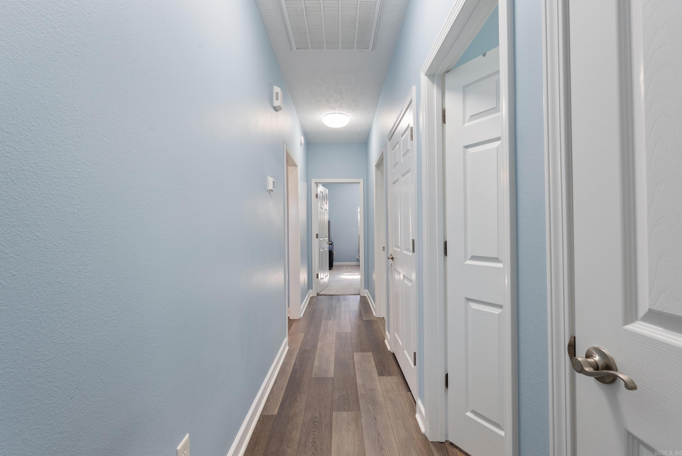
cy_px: 228
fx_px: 303
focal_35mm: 16
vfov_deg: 73.8
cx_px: 341
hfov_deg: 96.7
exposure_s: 1/2
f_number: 9
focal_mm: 16
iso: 250
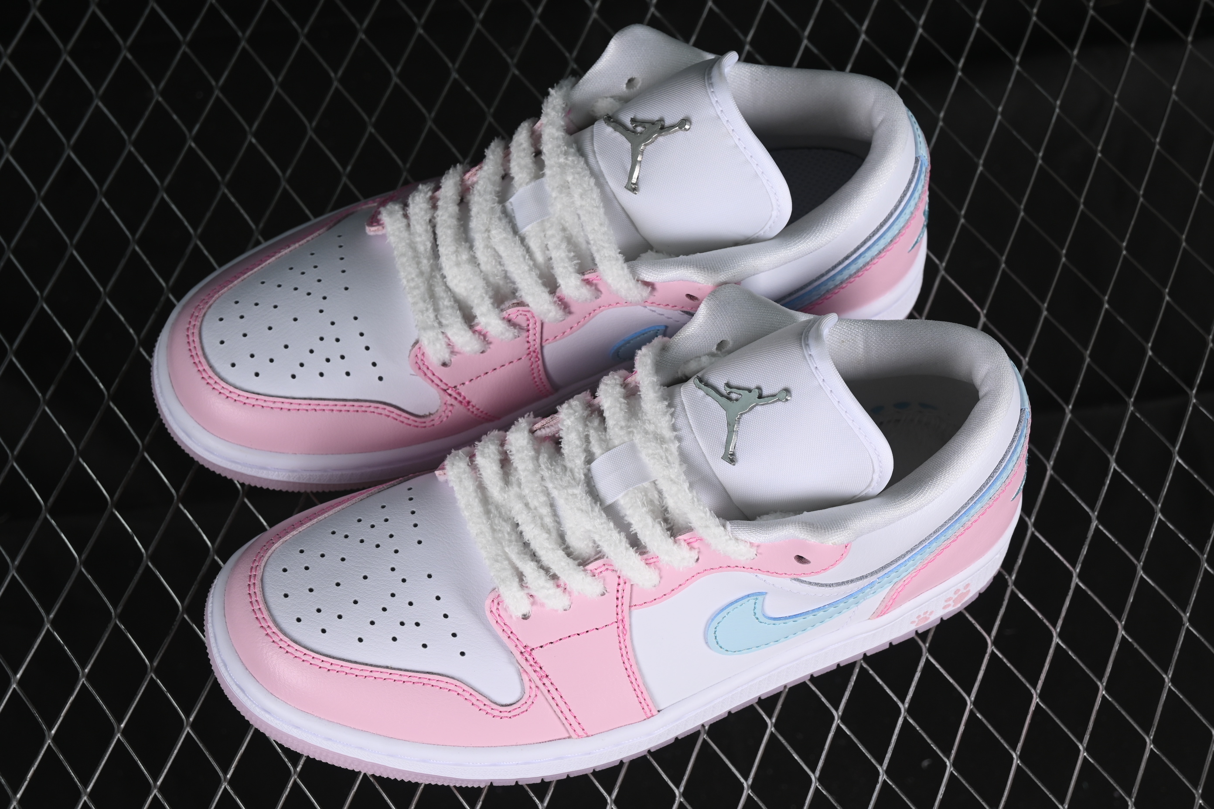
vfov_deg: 18.2
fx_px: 2529
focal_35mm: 75
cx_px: 607
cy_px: 404
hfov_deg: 27.0
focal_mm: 50
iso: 160
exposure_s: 1/60
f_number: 8
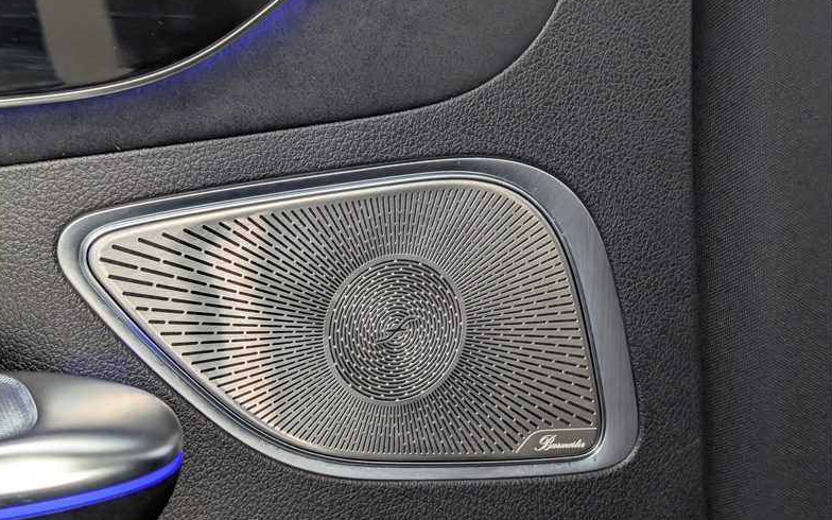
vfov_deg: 24.4
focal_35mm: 53
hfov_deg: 38.2
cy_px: 272
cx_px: 411
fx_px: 1202
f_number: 1.68
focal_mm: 6.9
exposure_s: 1/60.5
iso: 247
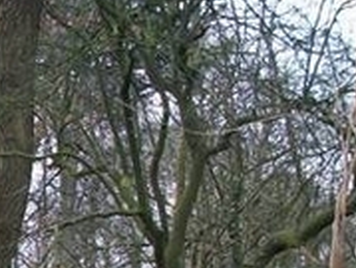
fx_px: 1103
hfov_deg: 16.7
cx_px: -173
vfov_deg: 13.3
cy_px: 363
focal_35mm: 107
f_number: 2.9
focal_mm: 5.7
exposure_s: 1/100
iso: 80
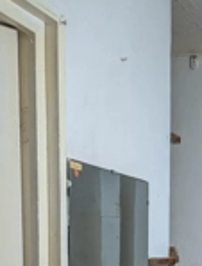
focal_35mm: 64
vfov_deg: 27.2
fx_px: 494
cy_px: 303
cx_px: 259
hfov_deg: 21.1
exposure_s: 1/25
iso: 55
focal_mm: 6.81
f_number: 1.85
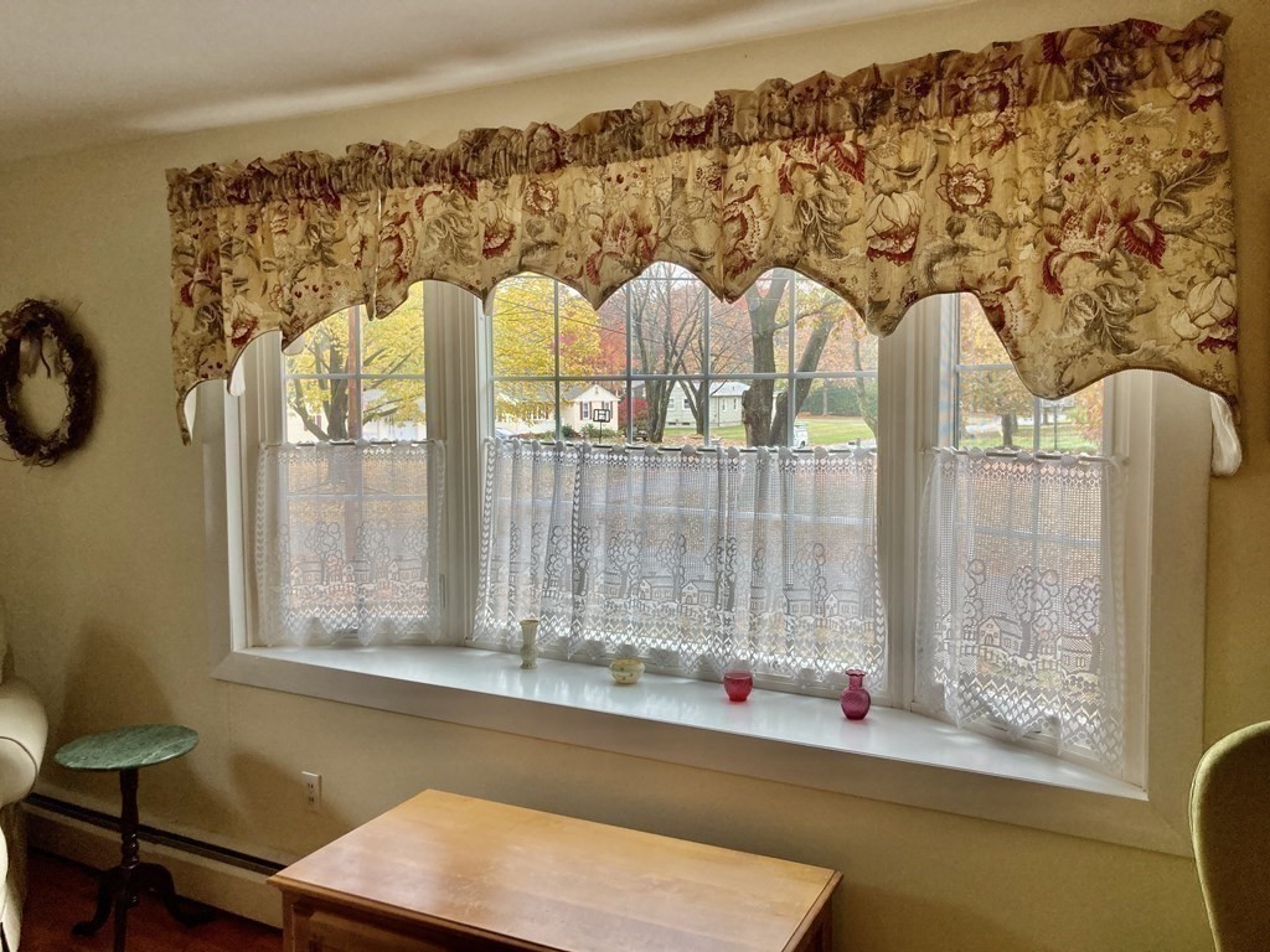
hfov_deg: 63.4
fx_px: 1027
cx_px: 635
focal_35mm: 28
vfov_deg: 49.7
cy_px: 476
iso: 50
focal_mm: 3.99
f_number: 1.8
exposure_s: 1/60
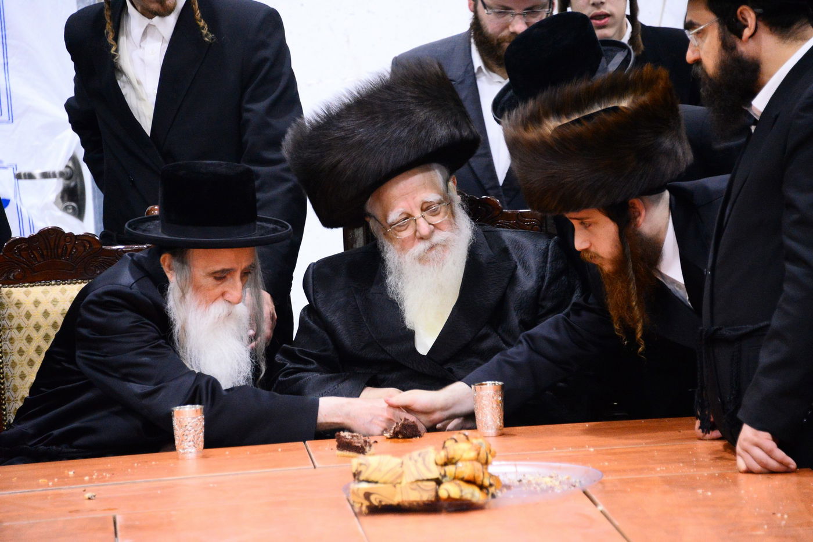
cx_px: 406
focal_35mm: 210
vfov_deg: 6.5
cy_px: 271
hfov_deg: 9.8
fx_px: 4742
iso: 6400
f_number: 5.6
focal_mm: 210
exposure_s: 1/80
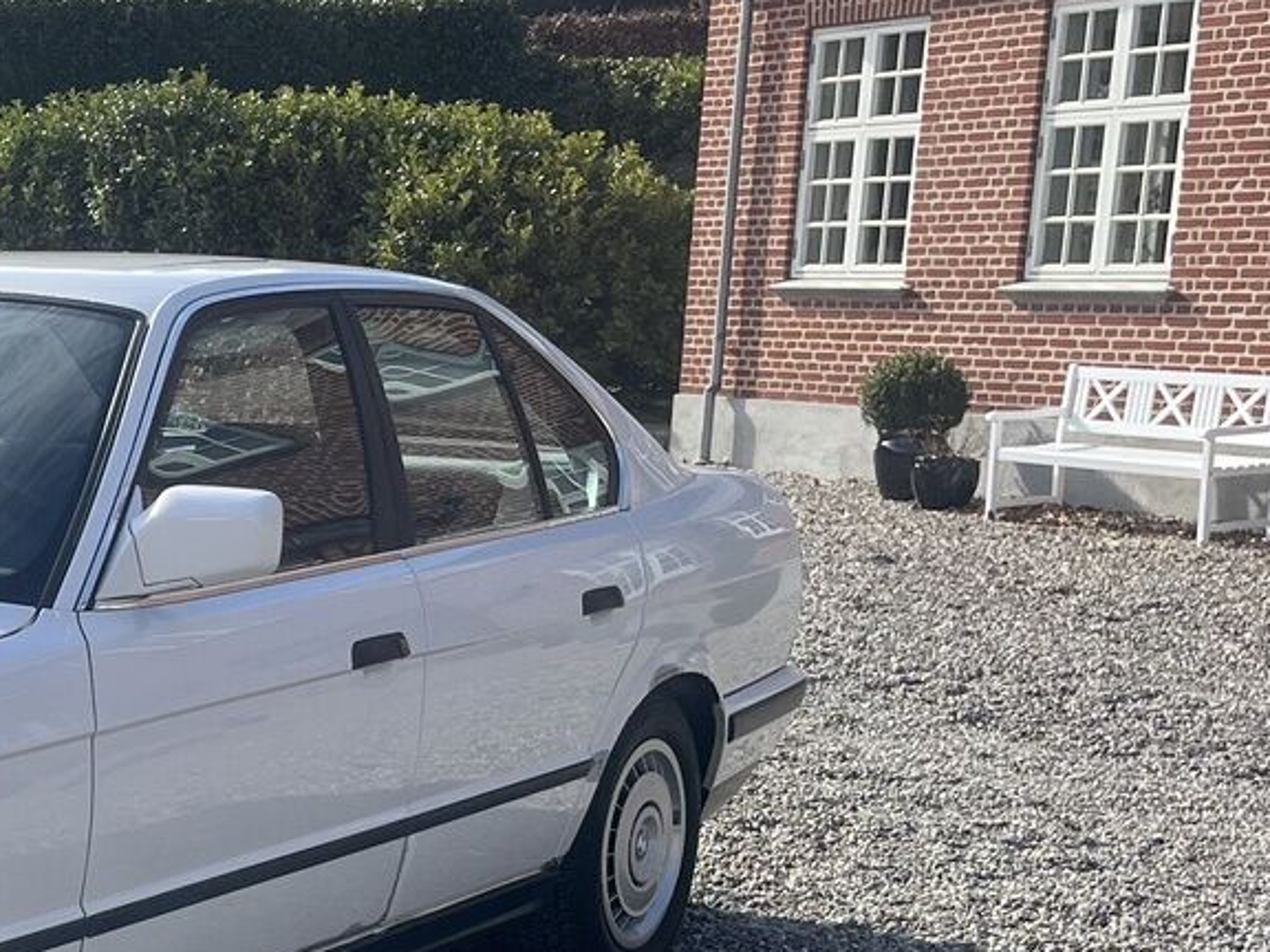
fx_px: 2825
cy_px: 837
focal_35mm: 77
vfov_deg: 18.8
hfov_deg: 23.2
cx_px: -259
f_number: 1.6
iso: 50
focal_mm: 5.1
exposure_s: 1/1992
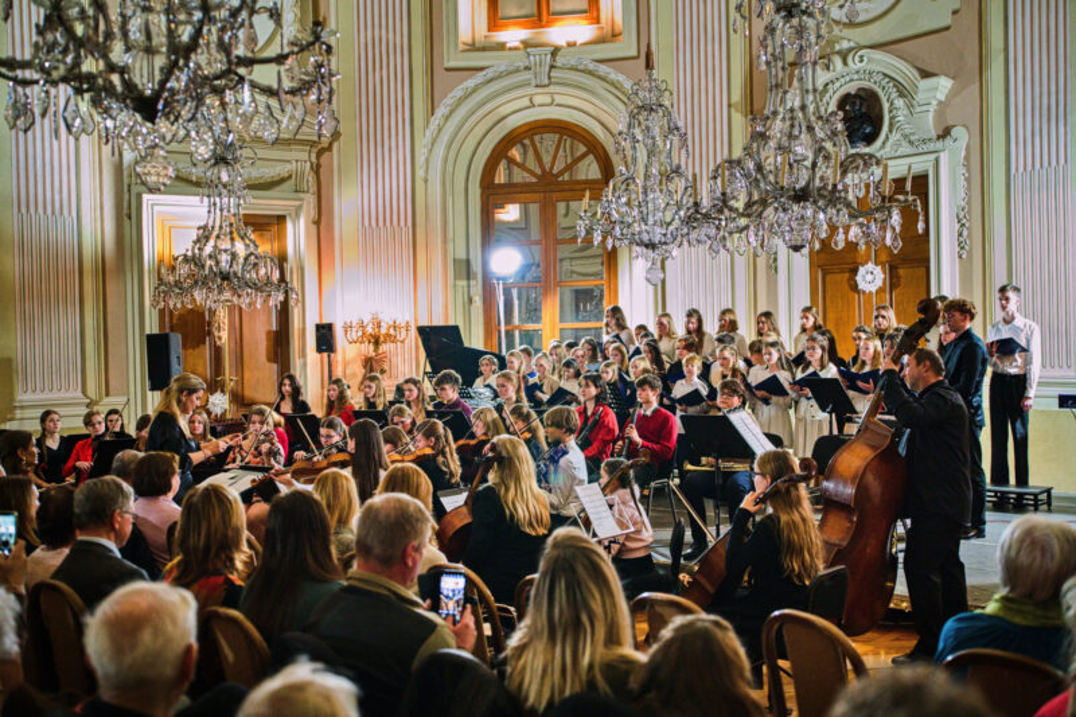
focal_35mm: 35
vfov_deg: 37.8
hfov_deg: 54.4
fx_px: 1046
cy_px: 358
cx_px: 538
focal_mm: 35
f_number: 2.5
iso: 10000
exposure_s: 1/400
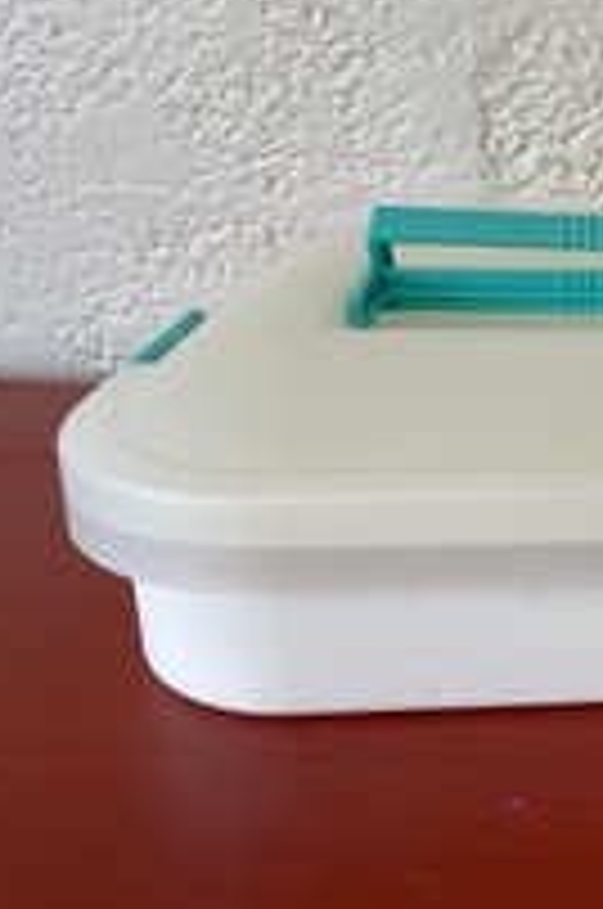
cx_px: 745
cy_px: 362
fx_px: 1160
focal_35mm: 46
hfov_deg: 25.7
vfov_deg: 42.6
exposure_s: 1/120
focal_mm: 4.2
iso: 64
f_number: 1.6
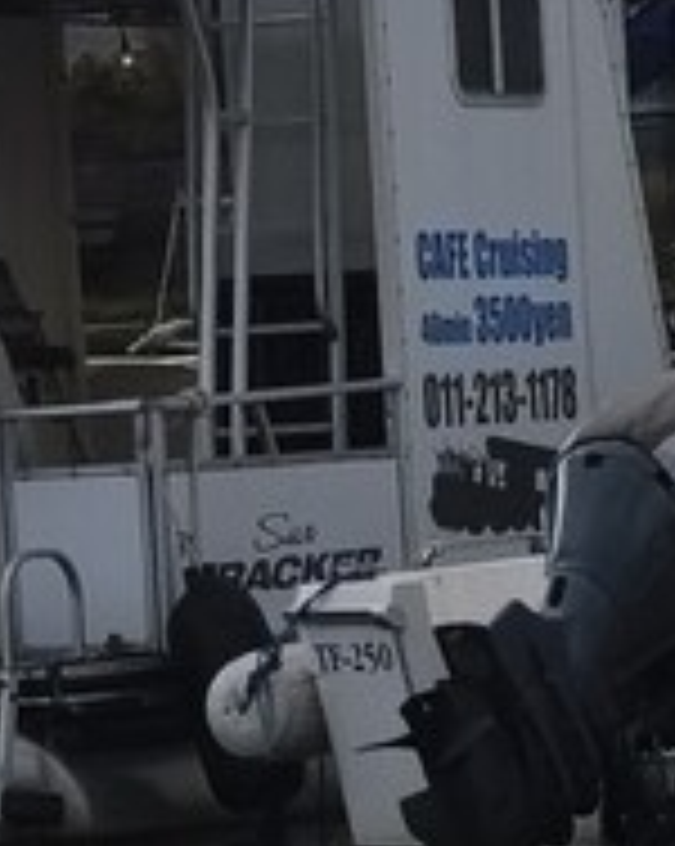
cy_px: 958
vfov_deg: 6.7
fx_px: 7179
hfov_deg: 5.4
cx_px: 698
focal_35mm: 287
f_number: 1.65
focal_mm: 6.18
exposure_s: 1/1945
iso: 50
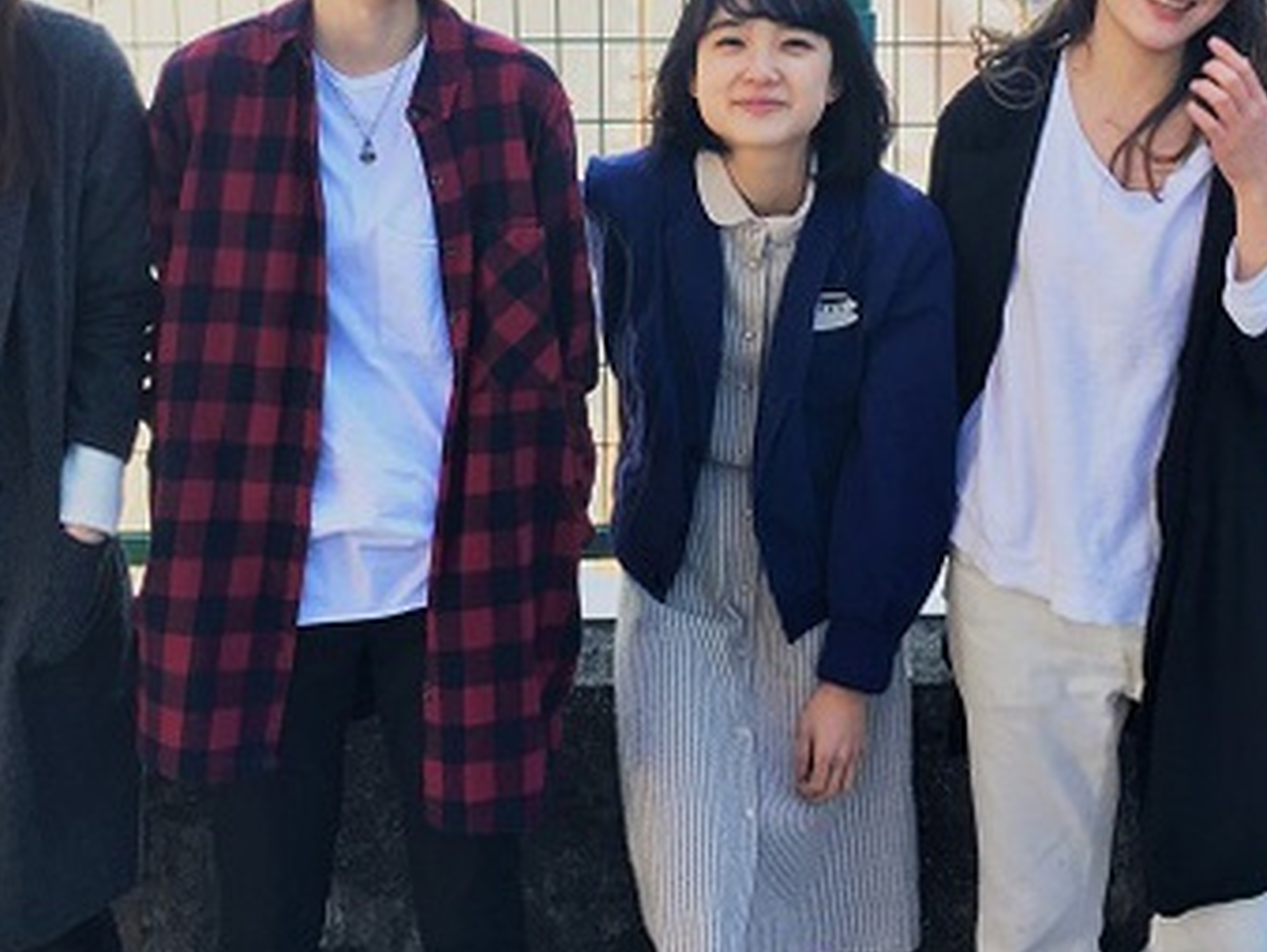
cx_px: 705
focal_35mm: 60
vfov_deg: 23.5
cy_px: 24
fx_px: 2198
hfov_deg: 32.1
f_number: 2.2
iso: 25
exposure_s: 1/260
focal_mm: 4.15
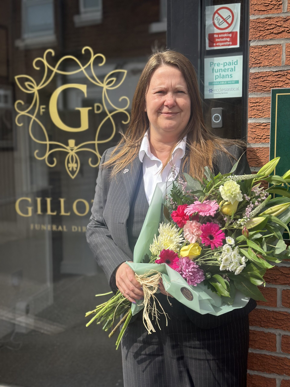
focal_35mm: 48
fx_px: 536
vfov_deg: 39.7
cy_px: 194
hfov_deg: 30.3
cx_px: 145
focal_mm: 6.86
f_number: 1.78
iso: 80
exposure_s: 1/3257
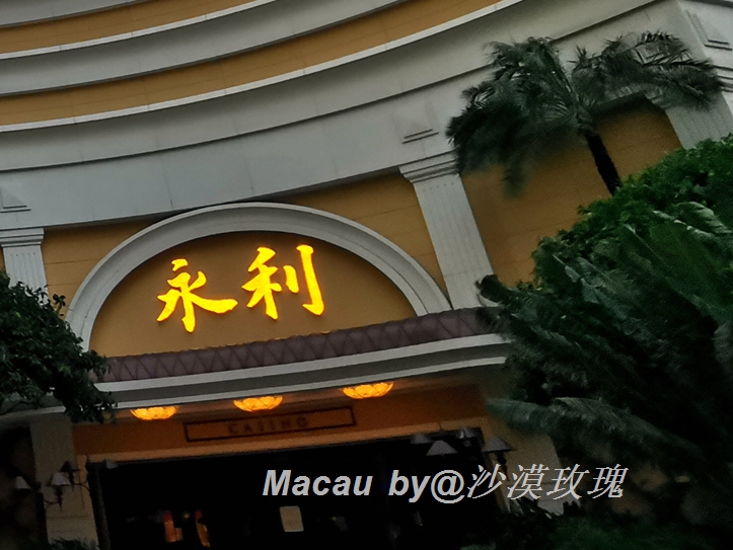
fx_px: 996
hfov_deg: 30.8
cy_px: 22
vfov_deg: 29.2
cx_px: -241
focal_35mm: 47
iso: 50
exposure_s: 1/419
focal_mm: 2.26
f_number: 2.2
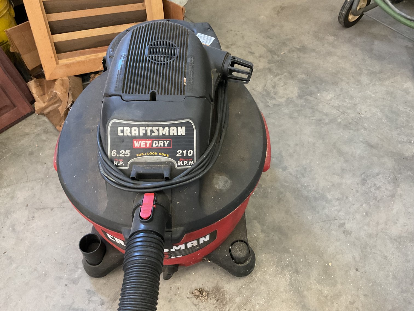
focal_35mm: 29
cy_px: 156
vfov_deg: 48.2
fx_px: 347
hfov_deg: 61.7
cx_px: 207
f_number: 1.8
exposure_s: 1/30
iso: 400
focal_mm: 3
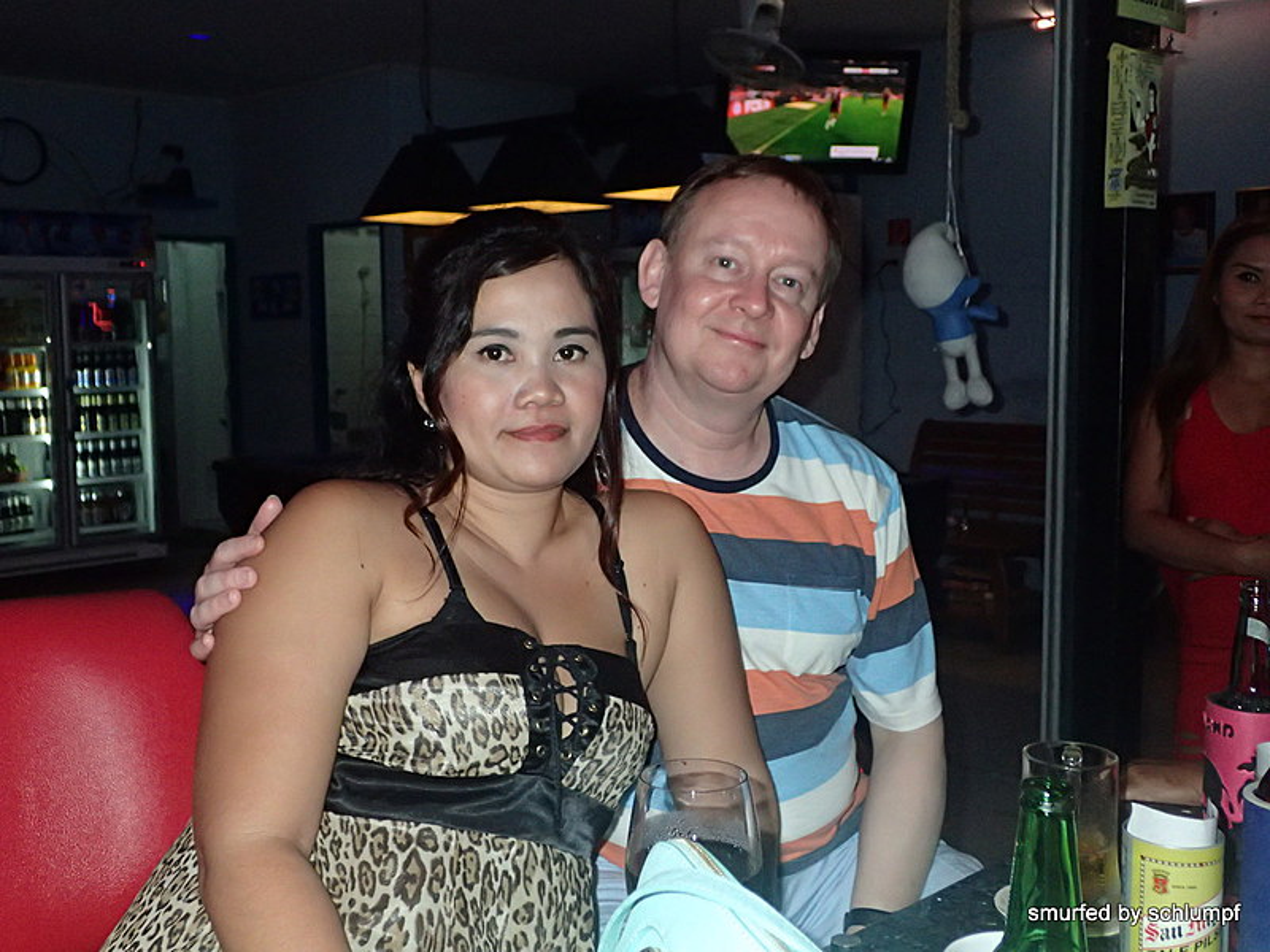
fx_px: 1394
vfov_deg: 37.7
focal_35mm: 38
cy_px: 476
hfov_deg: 49.0
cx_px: 635
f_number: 8
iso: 800
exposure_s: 1/40
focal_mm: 6.86
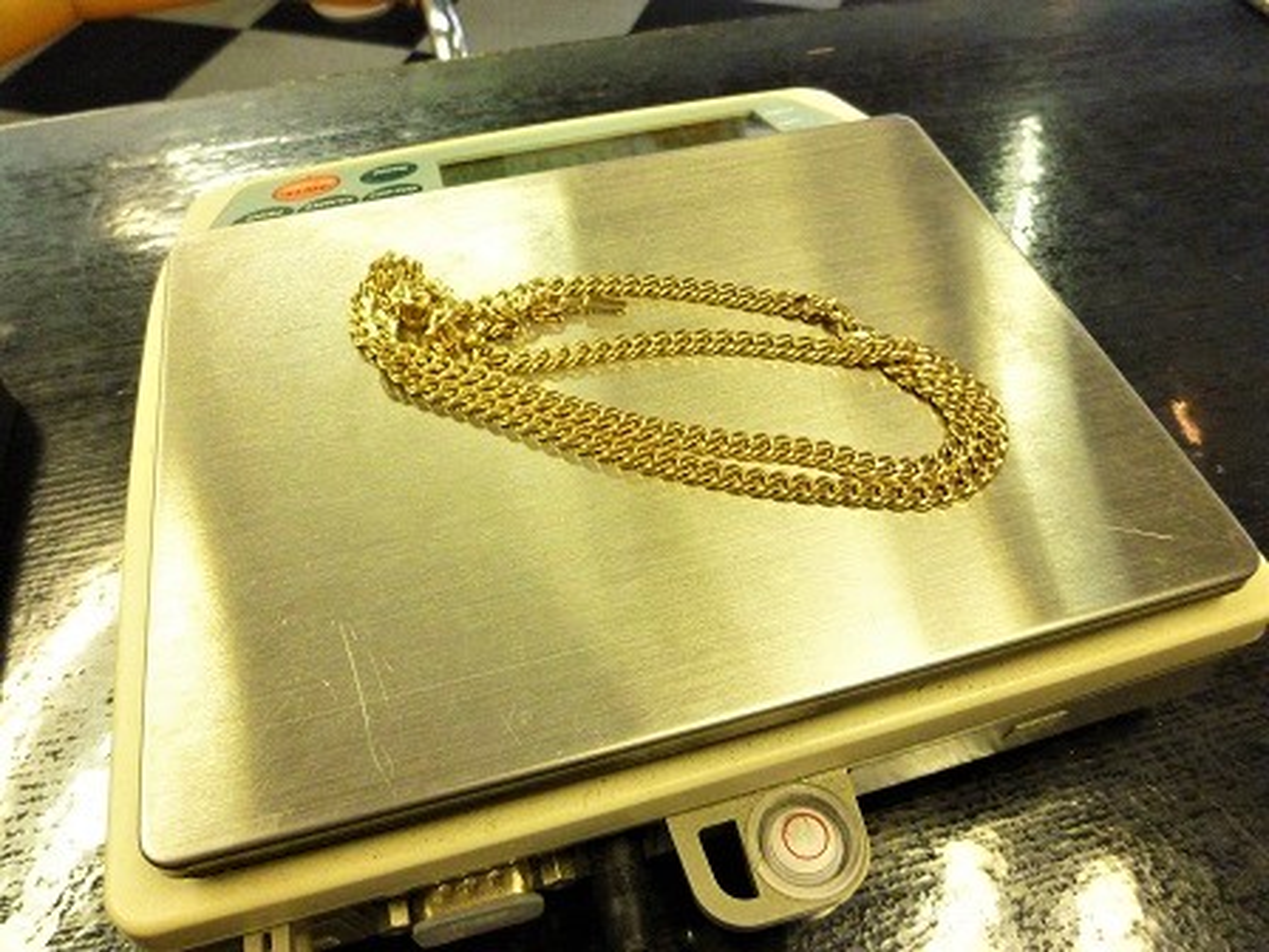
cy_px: 476
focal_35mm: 25
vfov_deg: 54.9
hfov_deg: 69.4
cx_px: 634
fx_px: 916
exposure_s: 1/200
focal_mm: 4.5
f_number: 4
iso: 800
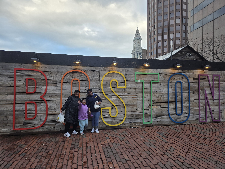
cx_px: 112
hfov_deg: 73.9
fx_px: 149
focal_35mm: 23
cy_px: 84
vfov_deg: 58.9
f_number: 1.8
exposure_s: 1/143
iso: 25
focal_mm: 5.4
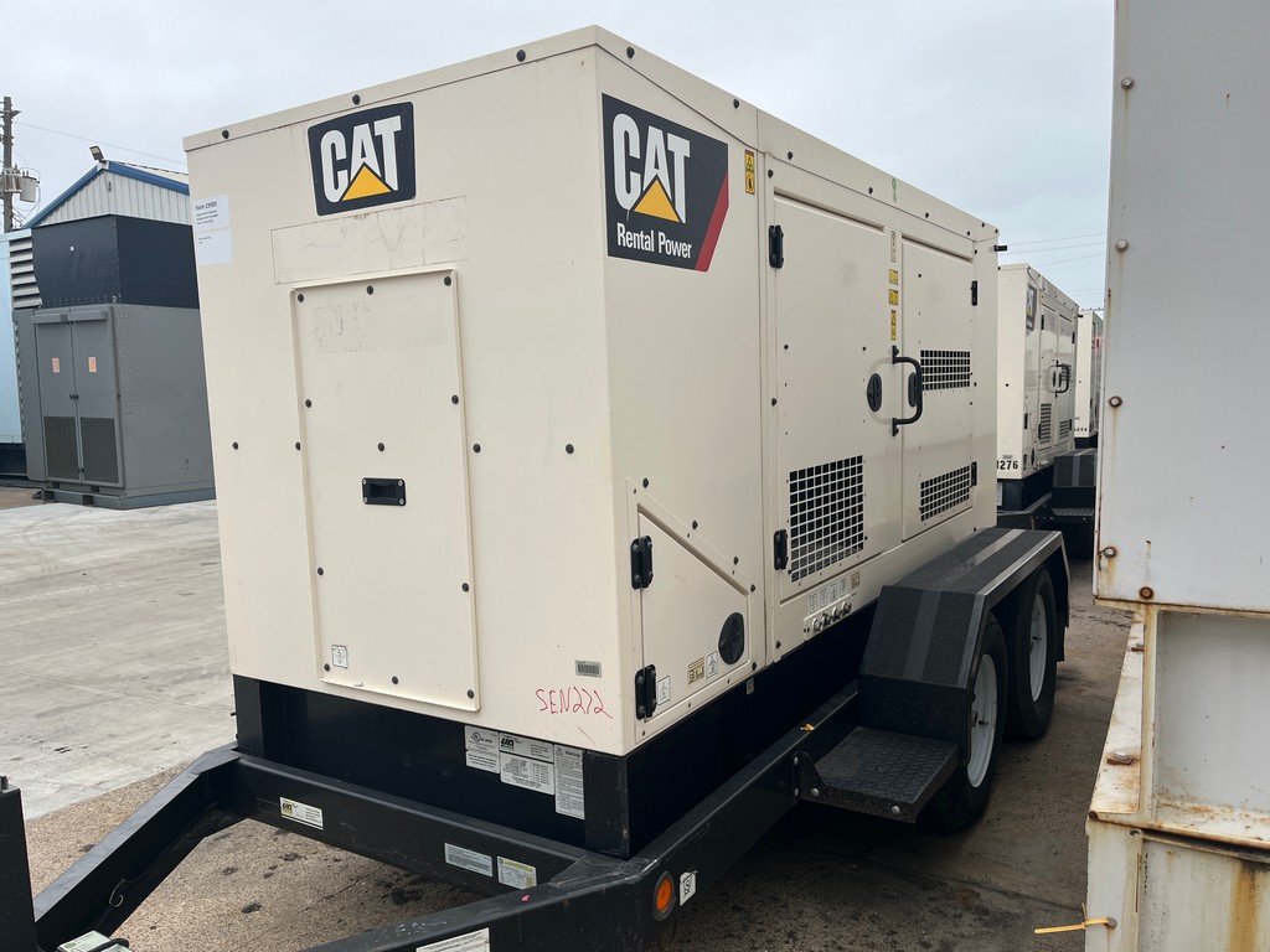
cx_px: 635
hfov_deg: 67.3
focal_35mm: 26
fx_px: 954
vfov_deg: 53.1
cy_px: 476
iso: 50
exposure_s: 1/1000
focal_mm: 5.1
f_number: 1.6
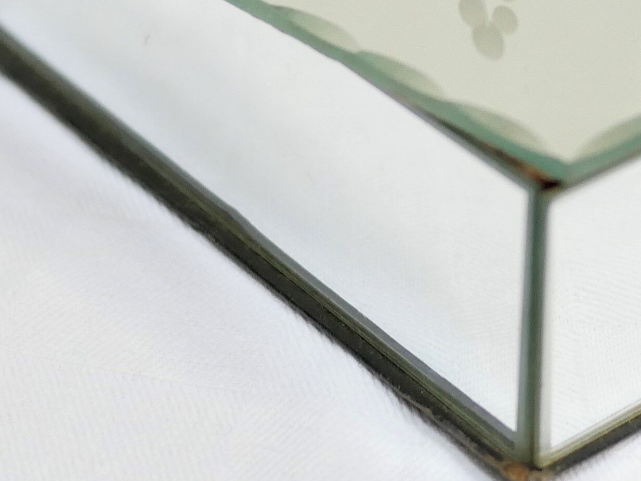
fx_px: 2760
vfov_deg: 9.9
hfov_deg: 13.2
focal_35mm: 149
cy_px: 48
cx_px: 525
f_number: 1.7
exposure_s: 1/60
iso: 640
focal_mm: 20
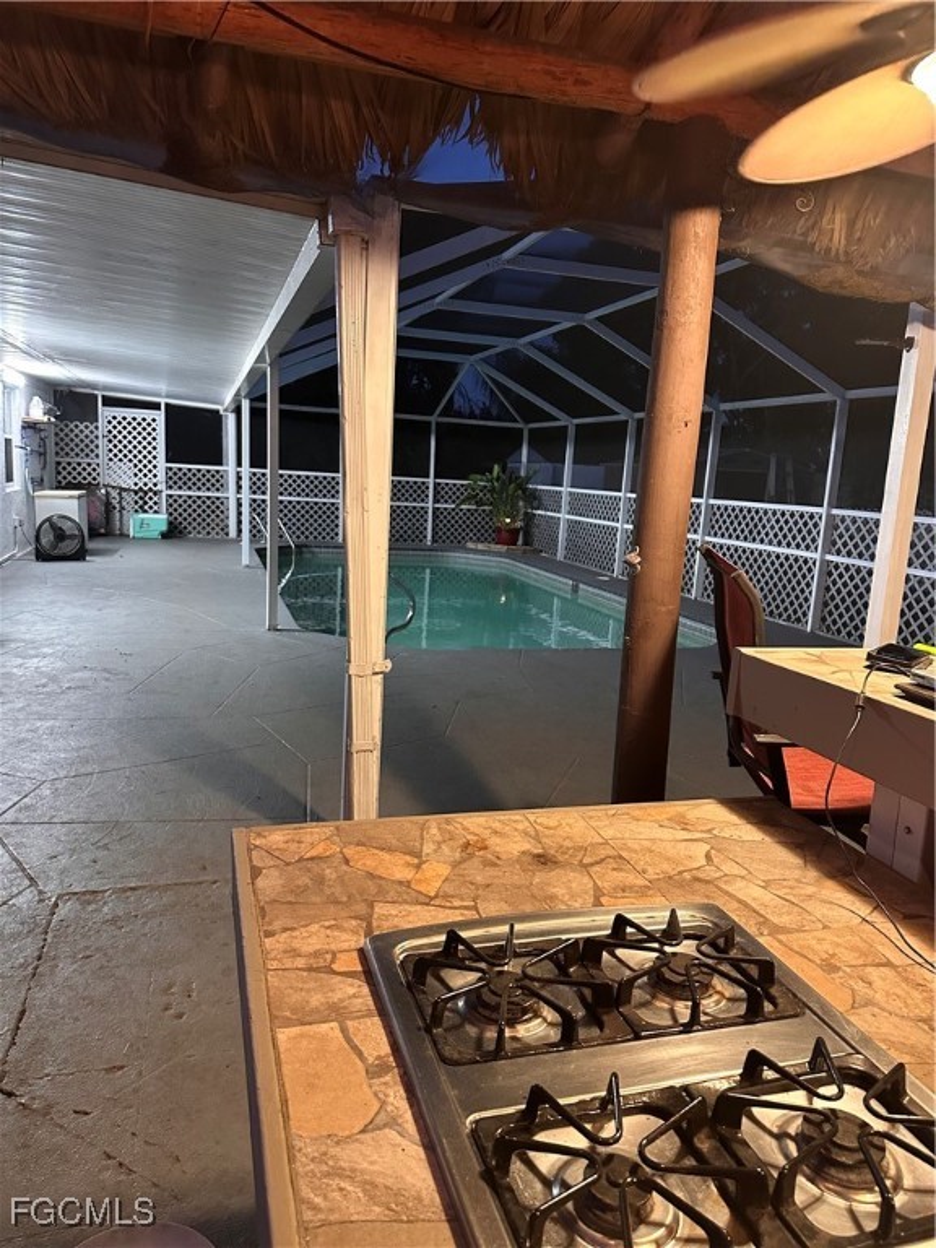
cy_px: 624
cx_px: 468
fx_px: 865
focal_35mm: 24
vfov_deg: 71.6
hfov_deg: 56.8
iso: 800
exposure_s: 1/40
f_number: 1.78
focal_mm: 6.86
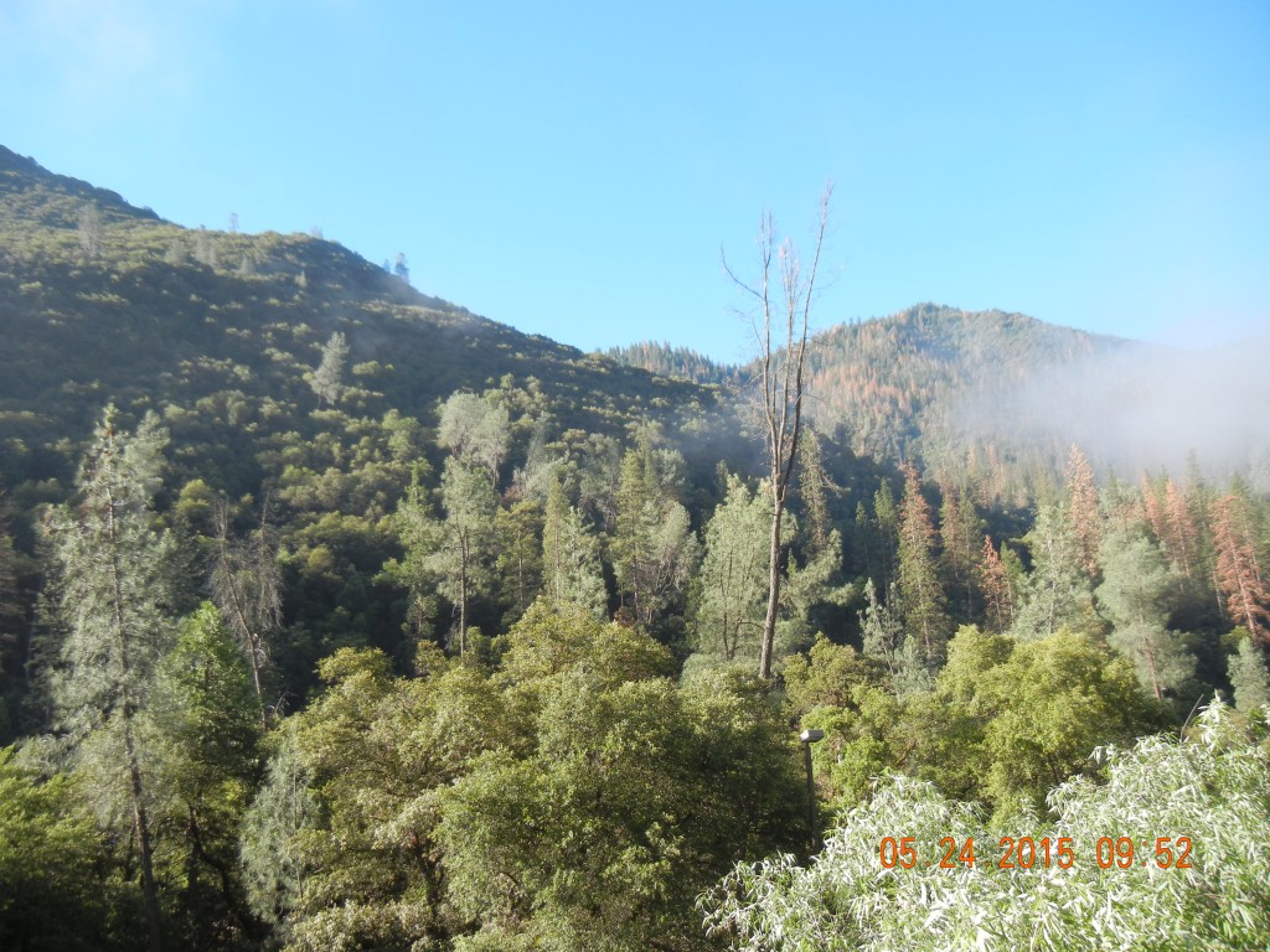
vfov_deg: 46.8
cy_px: 476
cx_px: 635
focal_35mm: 30
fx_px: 1101
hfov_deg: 60.0
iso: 160
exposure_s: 1/317
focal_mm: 5.4
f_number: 3.5
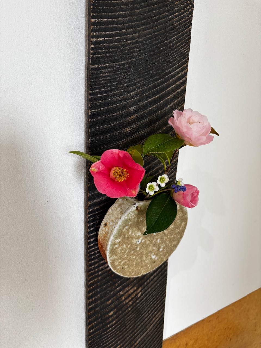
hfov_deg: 53.1
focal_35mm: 26
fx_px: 261
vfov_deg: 67.3
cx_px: 130
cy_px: 174
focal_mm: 5.96
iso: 125
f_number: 1.6
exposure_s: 1/117
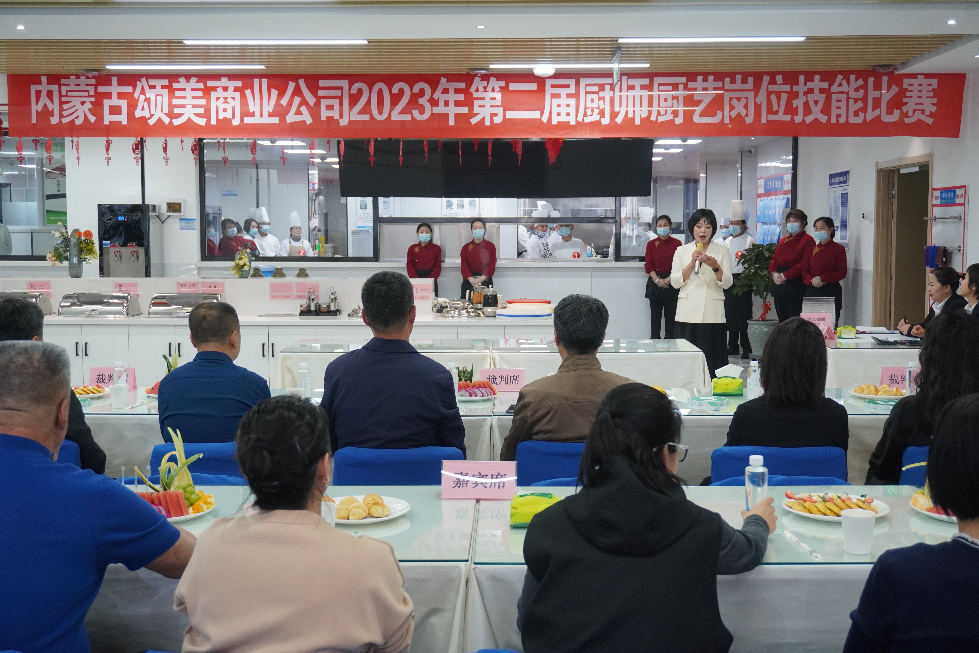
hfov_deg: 45.0
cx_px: 490
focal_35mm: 44
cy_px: 326
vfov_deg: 30.8
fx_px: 1183
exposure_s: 1/160
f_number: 4.5
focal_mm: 29
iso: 1250
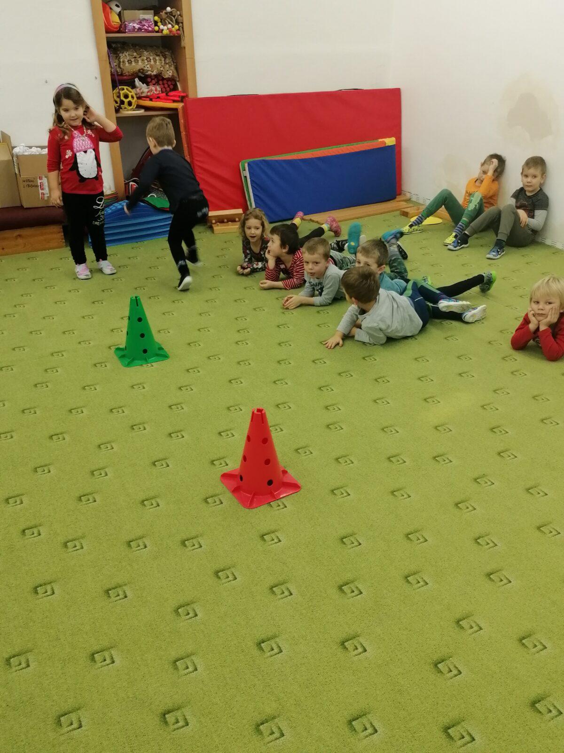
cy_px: 376
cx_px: 282
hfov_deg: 44.2
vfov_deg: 56.8
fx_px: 695
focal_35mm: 32
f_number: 1.8
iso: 125
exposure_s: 1/50
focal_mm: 4.75
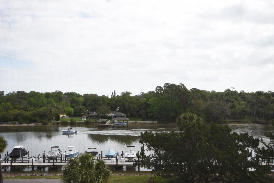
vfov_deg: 36.9
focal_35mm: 36
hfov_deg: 53.1
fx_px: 274
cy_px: 92
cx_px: 137
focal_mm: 24
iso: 100
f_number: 5.6
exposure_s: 1/125
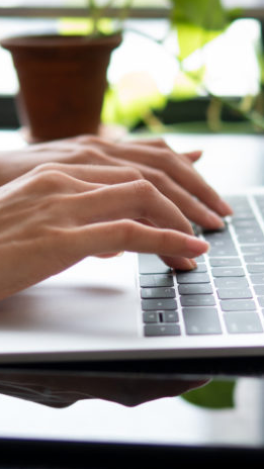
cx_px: 189
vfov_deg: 20.5
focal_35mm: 104
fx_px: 1294
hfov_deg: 11.6
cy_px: 262
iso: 200
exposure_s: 1/30
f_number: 2
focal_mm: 30
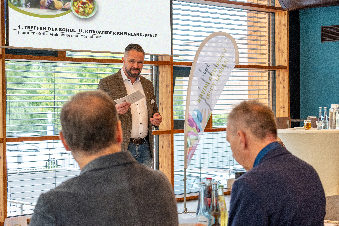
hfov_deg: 27.0
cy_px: 113
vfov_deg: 18.2
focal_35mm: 75
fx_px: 706
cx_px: 170
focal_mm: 50
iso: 1250
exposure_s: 1/125
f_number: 4.5
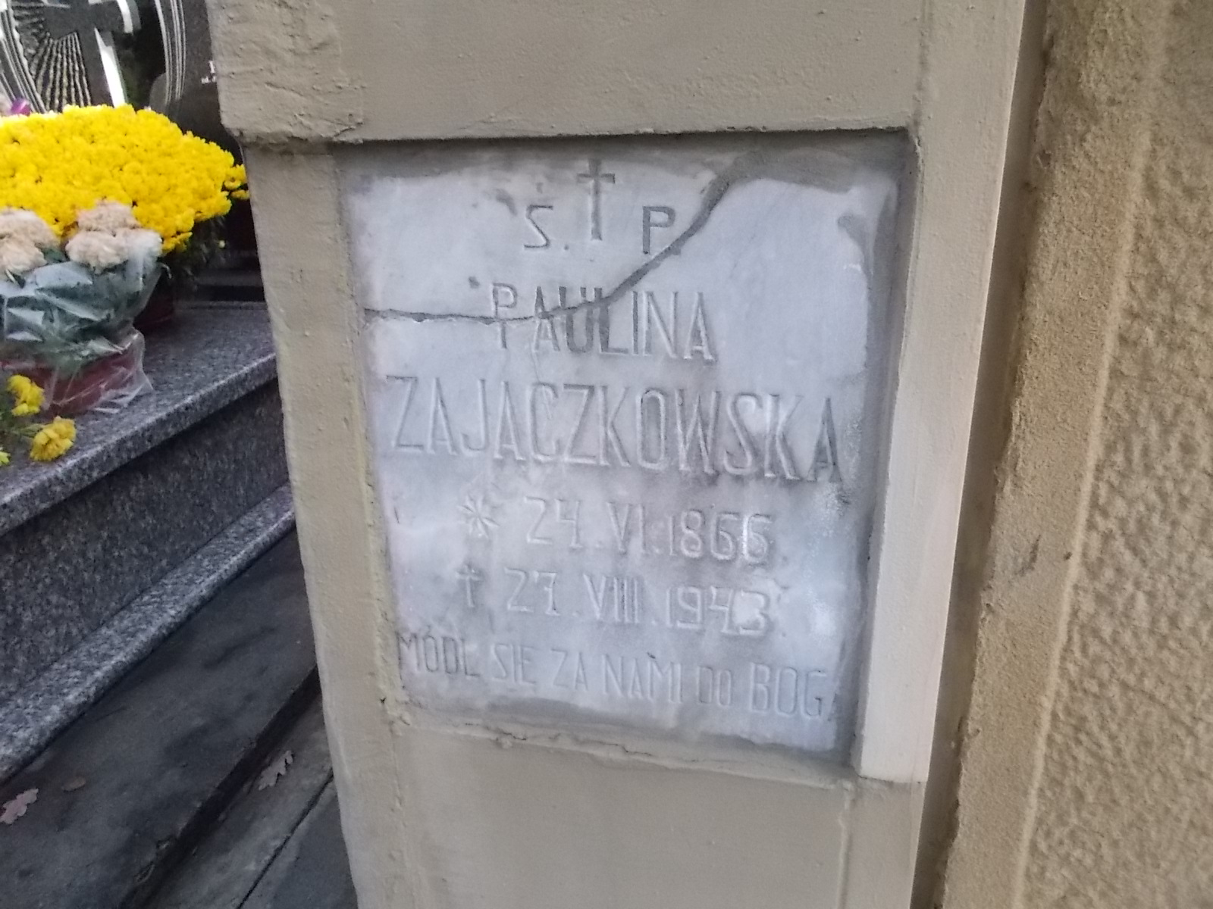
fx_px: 911
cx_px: 606
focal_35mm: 26
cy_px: 454
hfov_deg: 67.3
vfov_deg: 53.1
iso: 400
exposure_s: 1/125
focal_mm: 4.6
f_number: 8
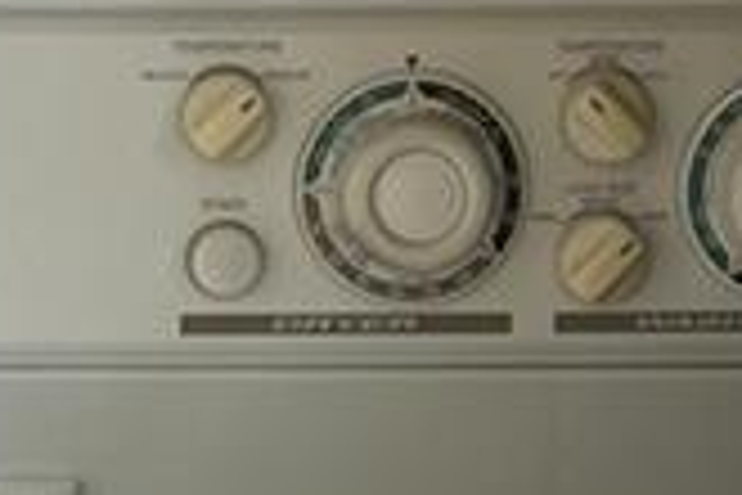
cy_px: 688
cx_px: 164
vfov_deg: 5.5
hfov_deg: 8.4
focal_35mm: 246
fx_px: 5070
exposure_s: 1/516
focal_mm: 5.7
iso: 50
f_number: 1.5
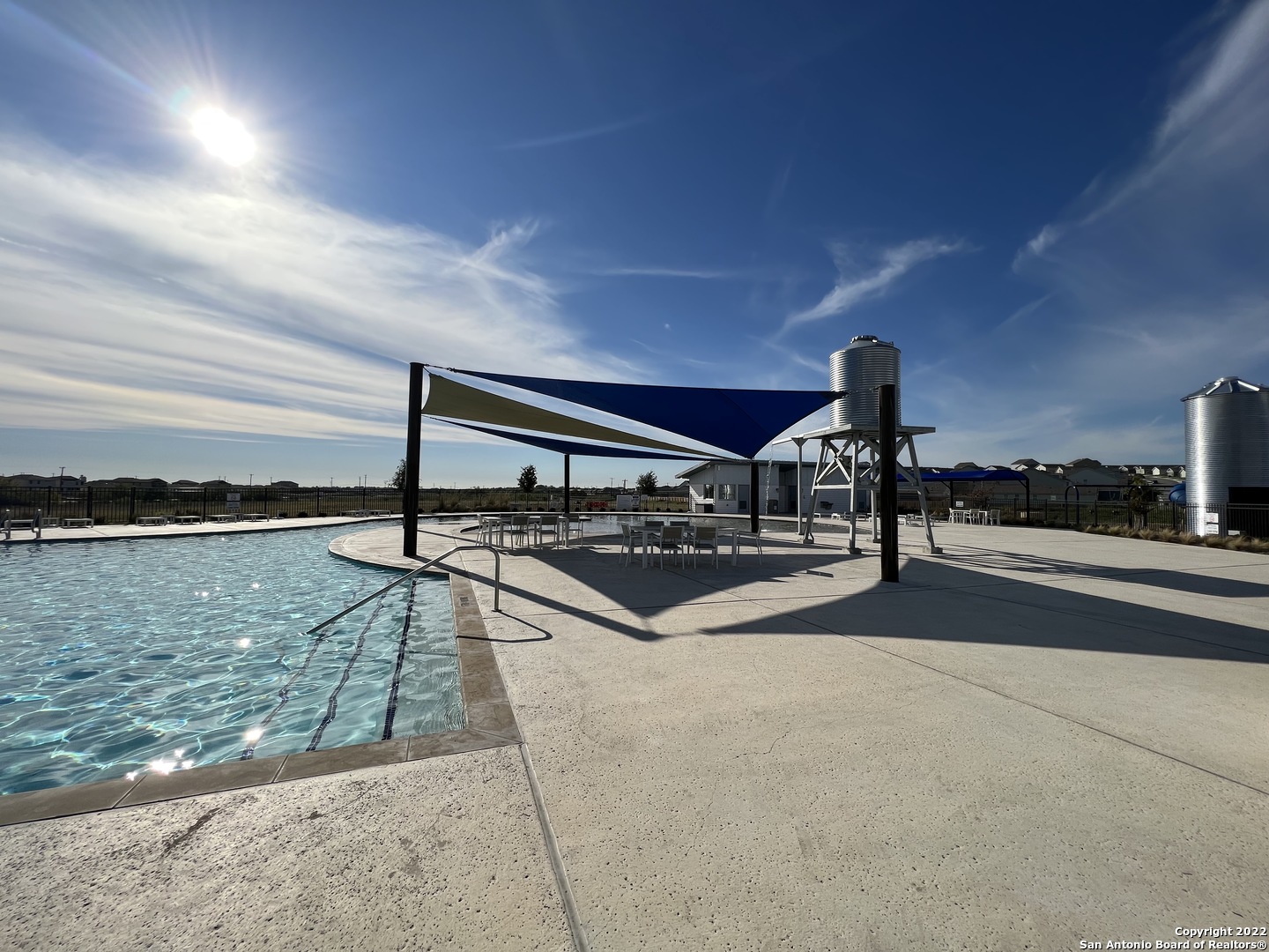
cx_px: 634
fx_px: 477
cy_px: 476
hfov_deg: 106.2
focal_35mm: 13
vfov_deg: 89.9
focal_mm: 1.57
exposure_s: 1/3534
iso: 32
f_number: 1.8
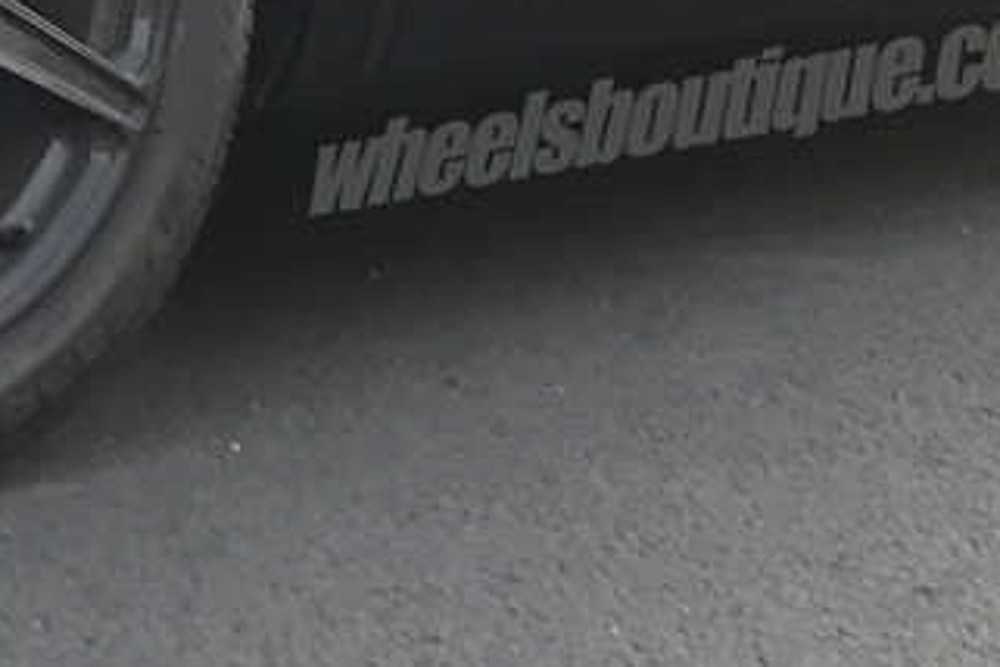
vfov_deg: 7.6
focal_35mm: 174
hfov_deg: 11.6
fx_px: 4833
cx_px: -84
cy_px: -589
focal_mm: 3.99
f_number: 1.8
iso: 25
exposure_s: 1/60
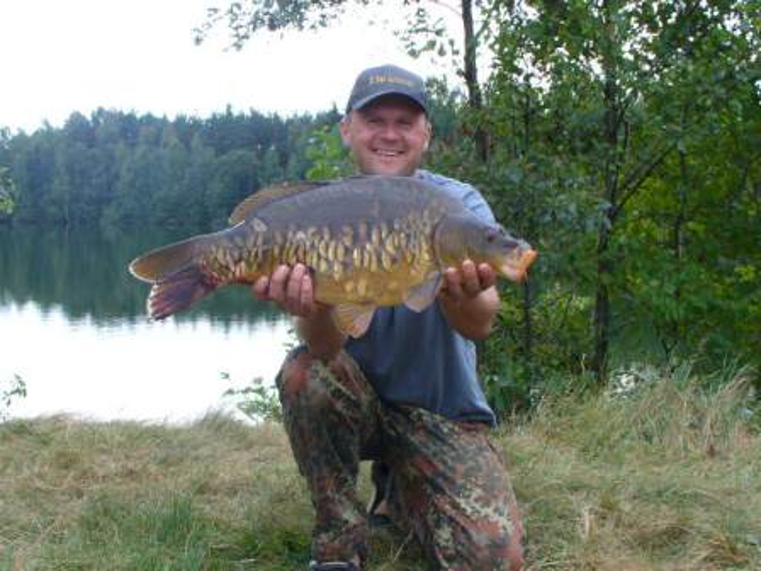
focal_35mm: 50
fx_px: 1099
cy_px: 286
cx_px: 380
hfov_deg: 38.2
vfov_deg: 29.1
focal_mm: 6.1
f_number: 2.8
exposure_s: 1/100
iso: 80
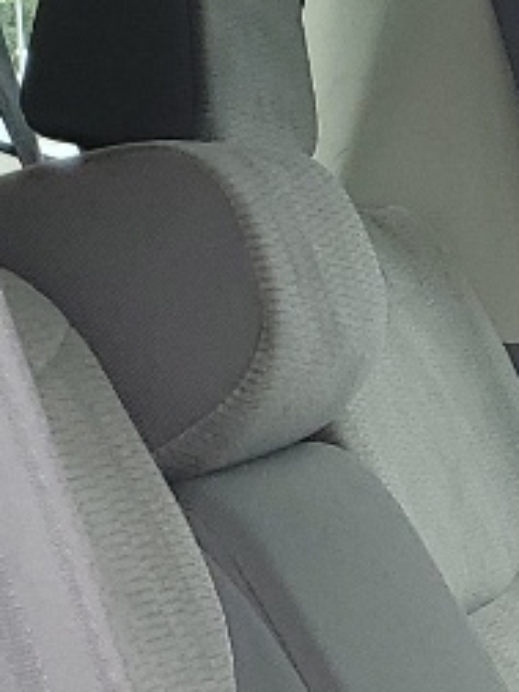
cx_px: 1362
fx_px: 3298
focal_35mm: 165
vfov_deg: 11.4
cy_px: 1087
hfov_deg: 8.1
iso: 50
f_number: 1.5
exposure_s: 1/333
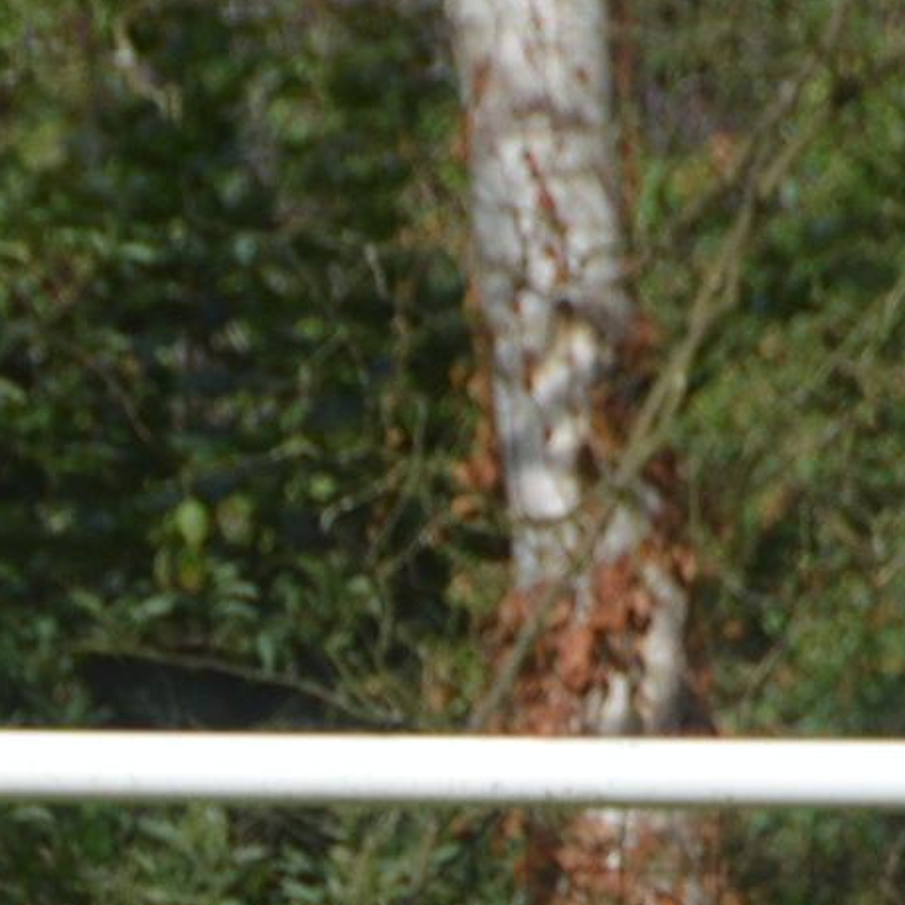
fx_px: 37484
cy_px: 1510
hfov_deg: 1.4
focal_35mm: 1267
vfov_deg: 1.4
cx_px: -150
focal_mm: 185
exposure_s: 1/1600
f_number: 6.3
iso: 400
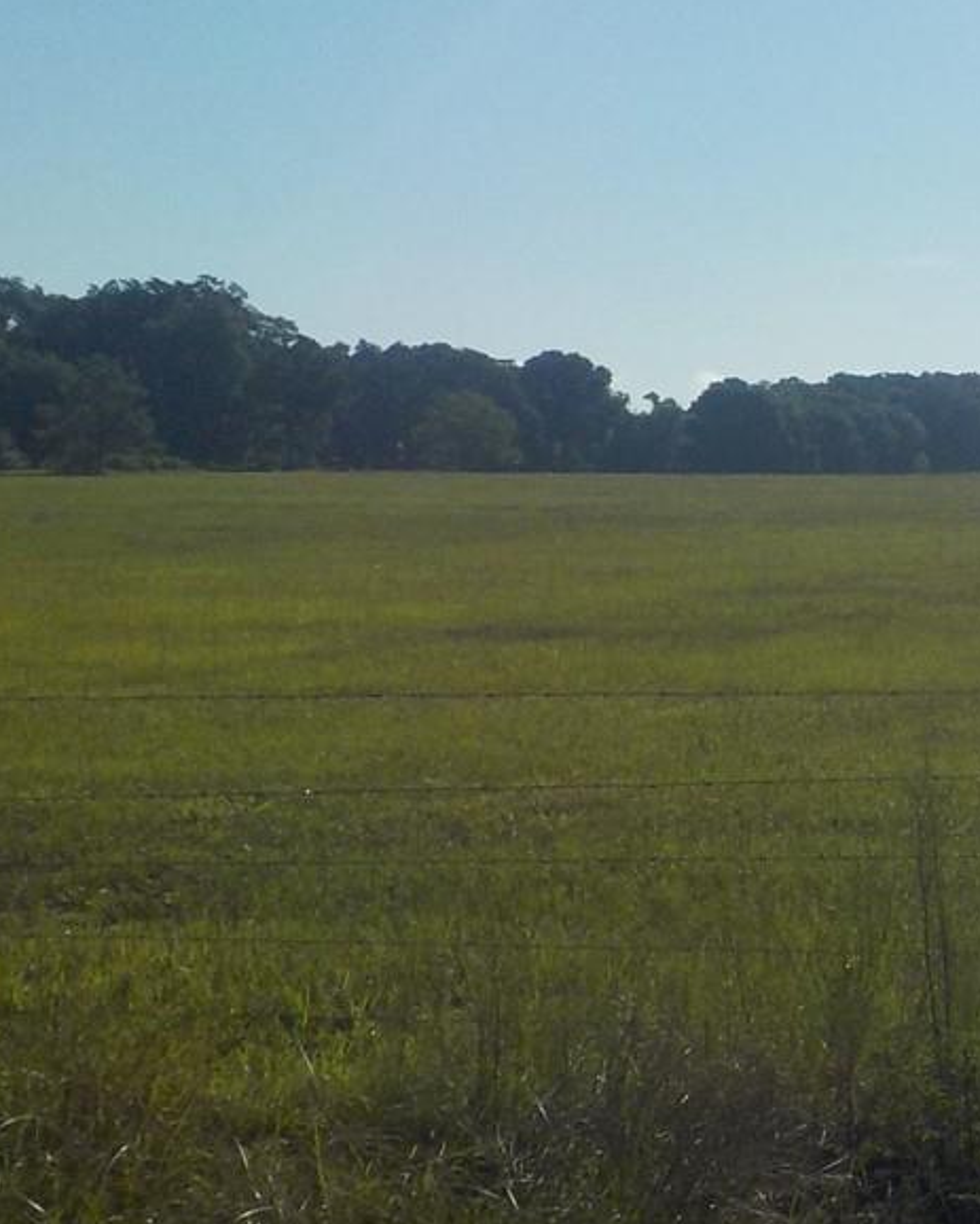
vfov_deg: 23.4
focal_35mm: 81
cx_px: 1264
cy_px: 345
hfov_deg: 17.8
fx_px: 2934
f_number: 6.6
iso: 125
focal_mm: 4.1
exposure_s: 1/800
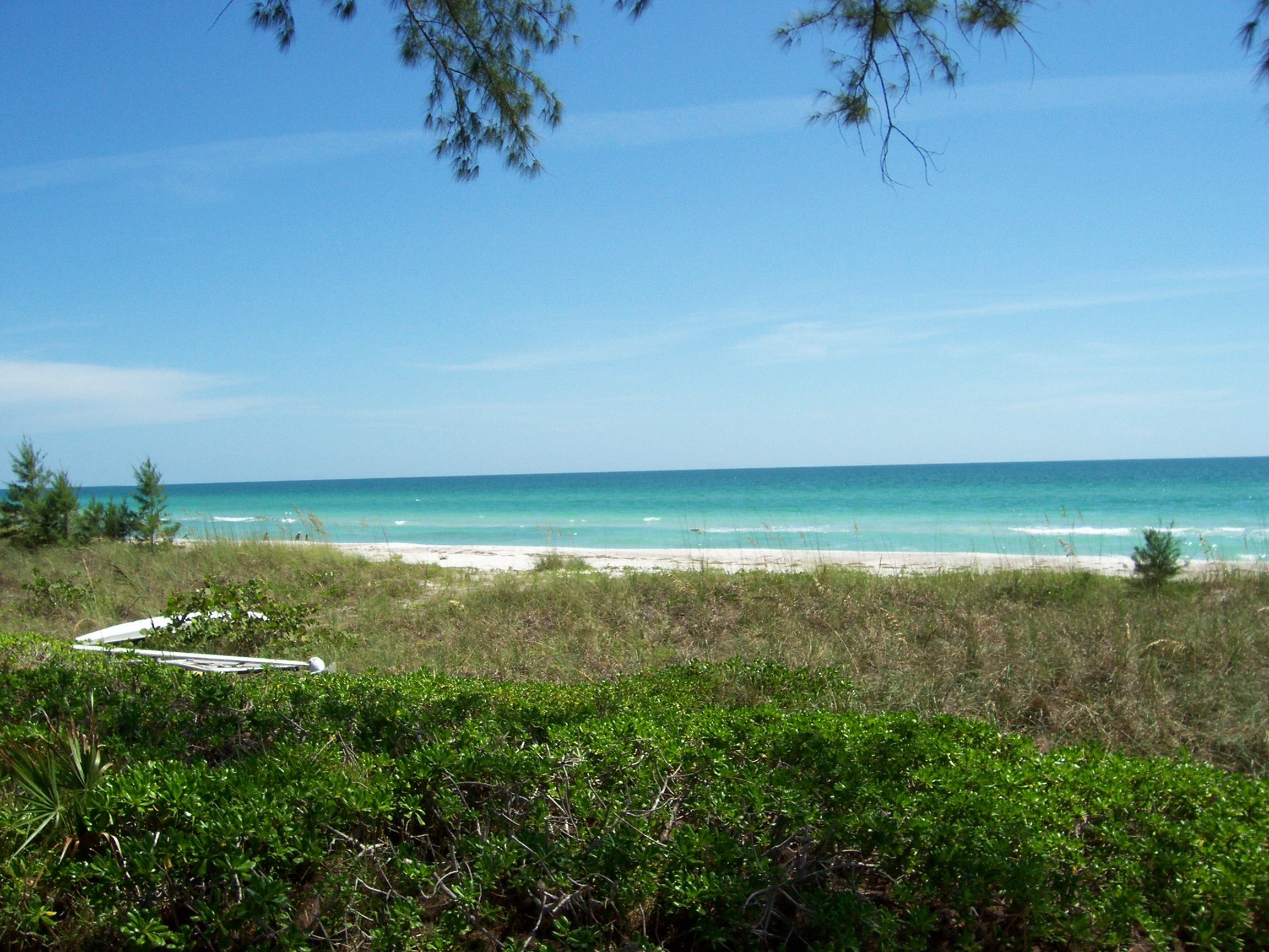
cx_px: 634
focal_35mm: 34
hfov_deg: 54.0
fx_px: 1246
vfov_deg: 41.8
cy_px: 476
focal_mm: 5.6
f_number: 5.1
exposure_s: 1/611
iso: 80
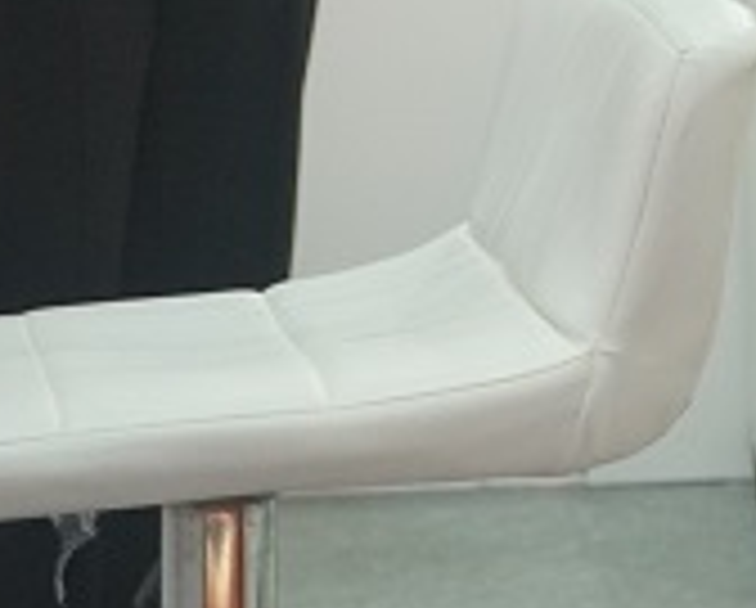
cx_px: 2052
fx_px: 5061
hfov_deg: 7.7
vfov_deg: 6.7
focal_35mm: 226
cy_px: -486
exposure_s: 1/160
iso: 1000
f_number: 4.5
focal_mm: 27
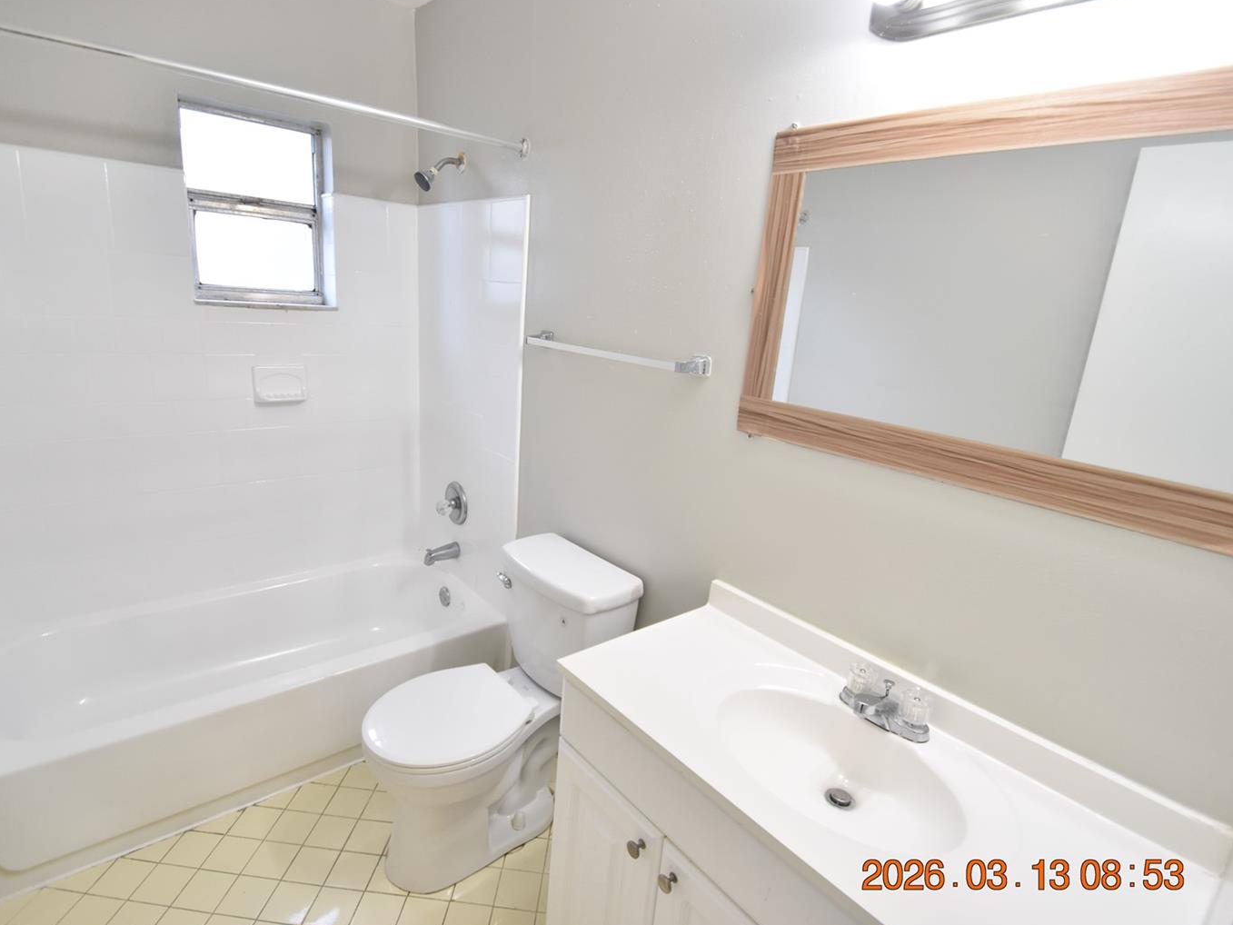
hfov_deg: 91.0
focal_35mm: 17
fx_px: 606
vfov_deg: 74.7
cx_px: 594
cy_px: 463
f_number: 3.5
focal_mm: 10
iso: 800
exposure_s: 1/125
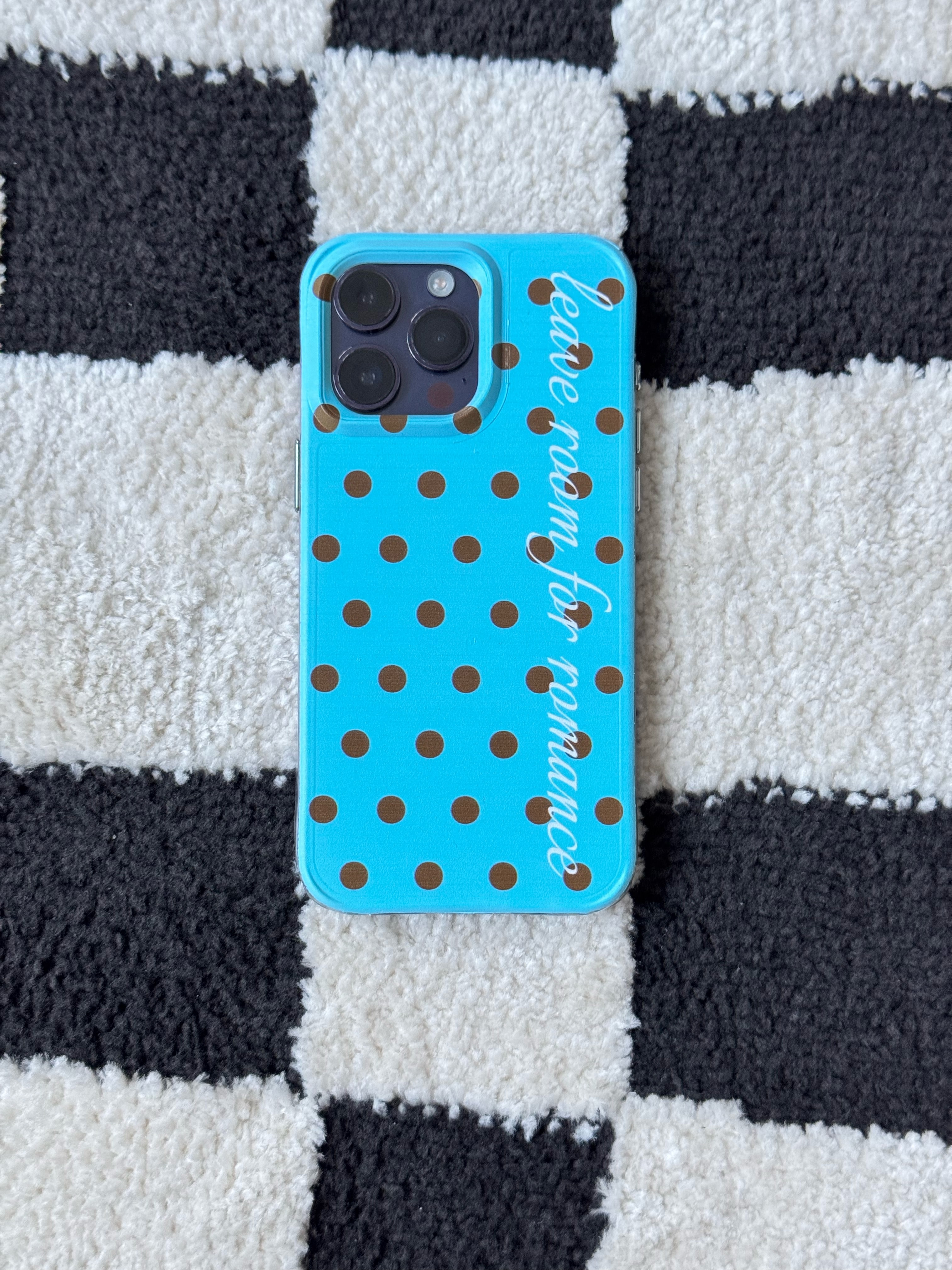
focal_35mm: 48
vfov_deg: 39.7
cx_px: 476
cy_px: 635
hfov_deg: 30.3
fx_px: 1760
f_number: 1.78
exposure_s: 1/52
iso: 250
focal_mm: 6.76
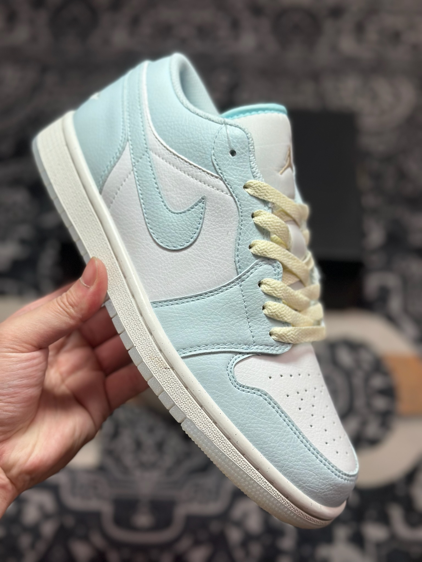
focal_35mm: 48
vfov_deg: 39.7
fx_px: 780
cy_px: 281
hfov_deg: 30.3
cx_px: 211
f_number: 1.78
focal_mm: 6.86
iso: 80
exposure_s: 1/1453
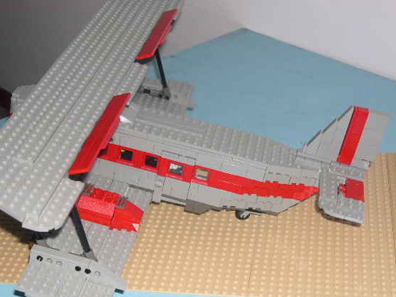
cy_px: 161
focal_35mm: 66
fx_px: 755
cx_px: 170
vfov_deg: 22.3
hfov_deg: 29.3
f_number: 3.4
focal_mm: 12.2
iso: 100
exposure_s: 1/60
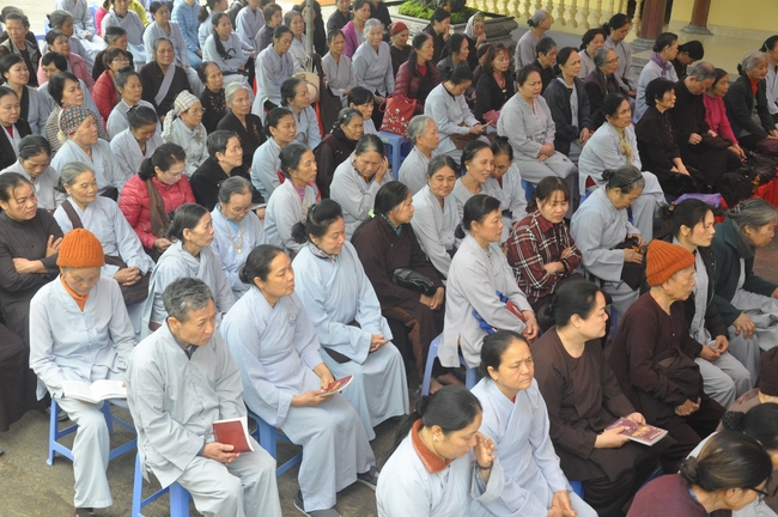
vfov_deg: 29.8
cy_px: 258
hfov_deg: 43.6
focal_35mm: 45
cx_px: 389
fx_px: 972
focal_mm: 30
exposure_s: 1/200
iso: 1600
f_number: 7.1
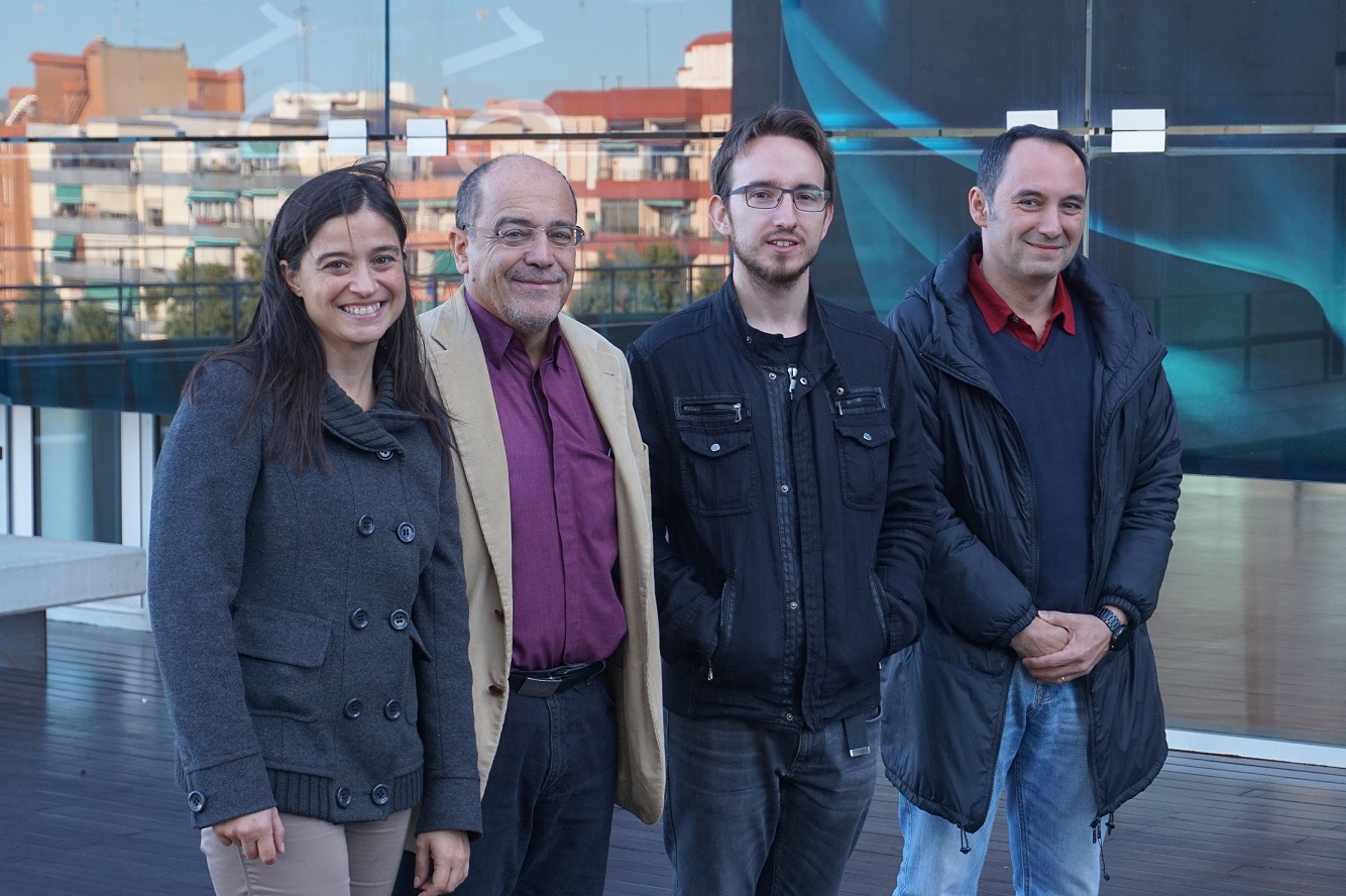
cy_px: 445
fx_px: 3027
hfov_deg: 25.1
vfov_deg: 16.8
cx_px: 660
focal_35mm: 81
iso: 320
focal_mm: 44
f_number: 5.6
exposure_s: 1/160
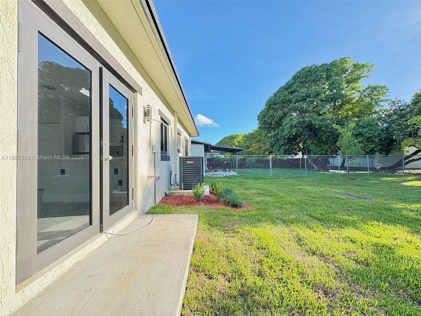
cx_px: 210
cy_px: 158
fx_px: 170
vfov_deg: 85.7
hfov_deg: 102.1
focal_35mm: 14
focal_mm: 2.22
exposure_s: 1/142
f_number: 2.2
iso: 64
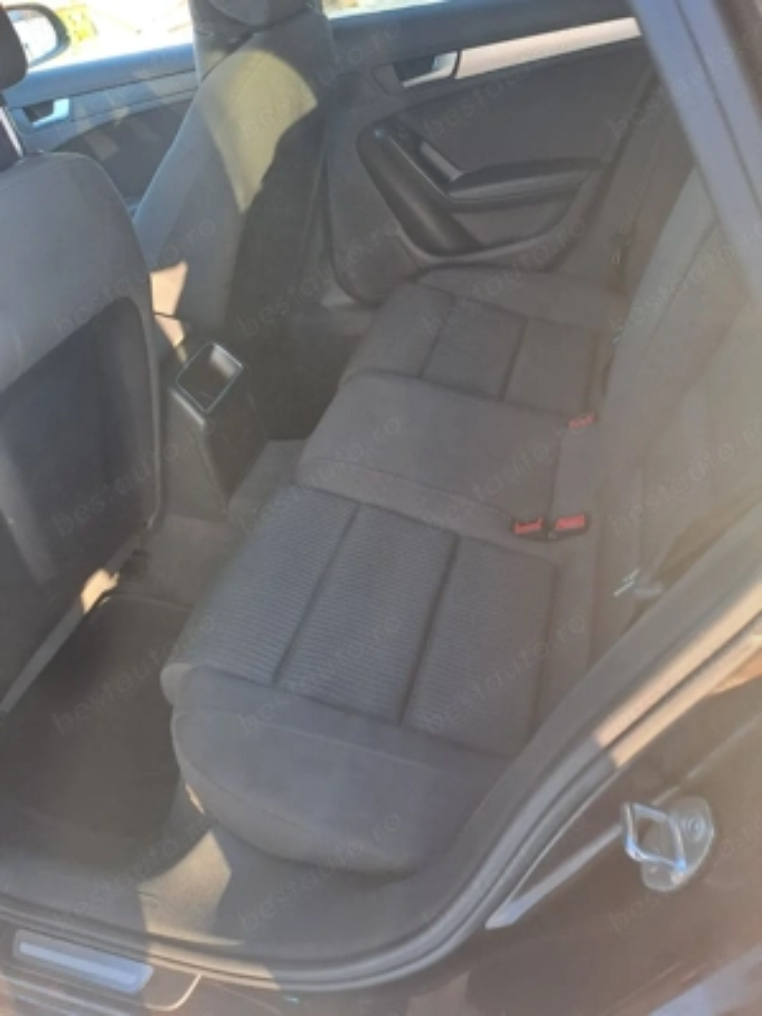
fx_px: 734
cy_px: 508
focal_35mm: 25
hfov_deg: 54.9
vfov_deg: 69.4
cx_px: 381
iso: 40
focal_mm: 4.65
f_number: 1.8
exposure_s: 1/50
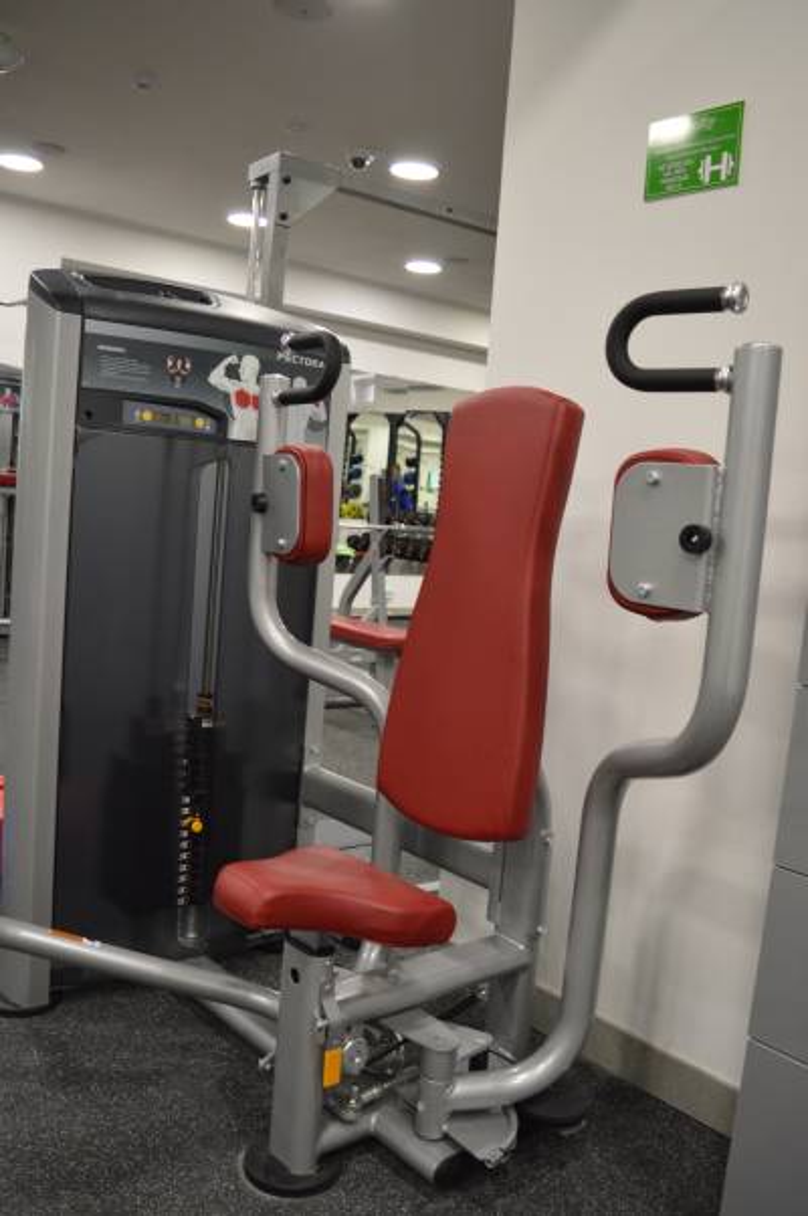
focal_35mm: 30
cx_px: 404
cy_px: 608
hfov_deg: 43.5
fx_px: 1012
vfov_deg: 62.0
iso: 400
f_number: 3.8
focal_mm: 20
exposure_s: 1/25
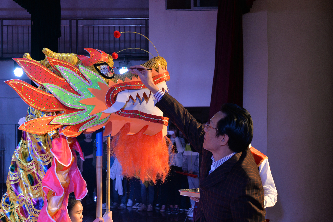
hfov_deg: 36.8
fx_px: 500
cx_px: 147
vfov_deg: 25.1
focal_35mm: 54
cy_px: 121
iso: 800
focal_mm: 48
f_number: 6.3
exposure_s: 1/160
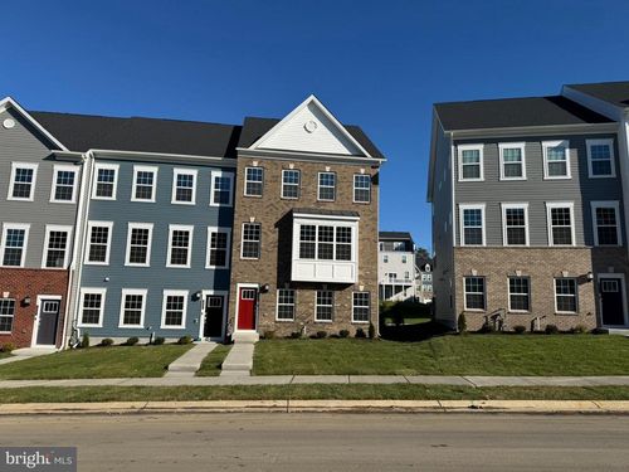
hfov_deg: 71.6
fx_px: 436
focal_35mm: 24
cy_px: 236
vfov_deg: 56.8
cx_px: 314
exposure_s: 1/5814
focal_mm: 6.76
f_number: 1.78
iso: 80
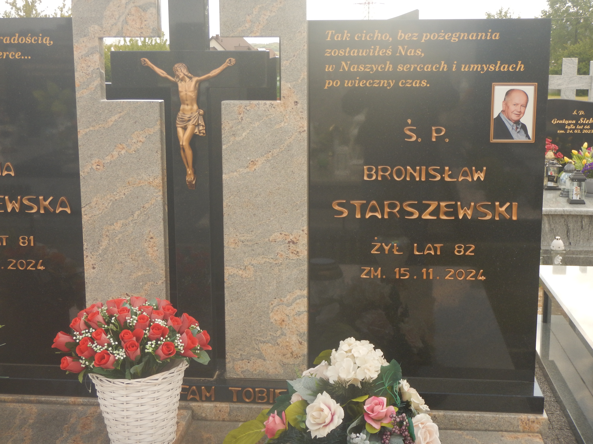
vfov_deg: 28.0
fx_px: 891
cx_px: 296
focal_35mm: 52
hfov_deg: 36.8
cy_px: 222
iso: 125
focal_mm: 9.2
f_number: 4.3
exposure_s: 1/250
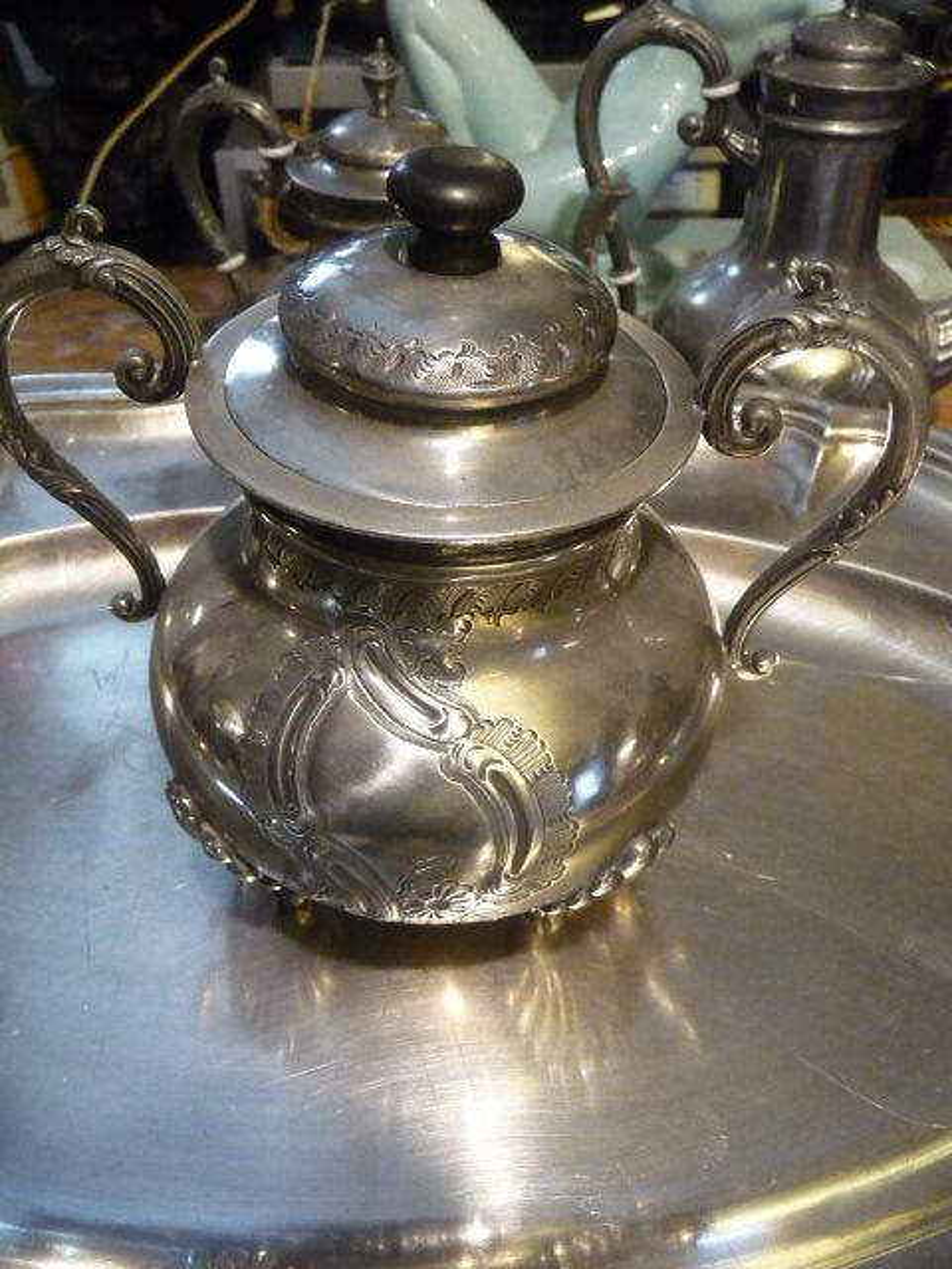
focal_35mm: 28
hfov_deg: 49.7
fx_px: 1027
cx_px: 476
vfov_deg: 63.4
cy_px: 634
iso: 800
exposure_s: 1/60
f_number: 3.3
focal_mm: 4.7
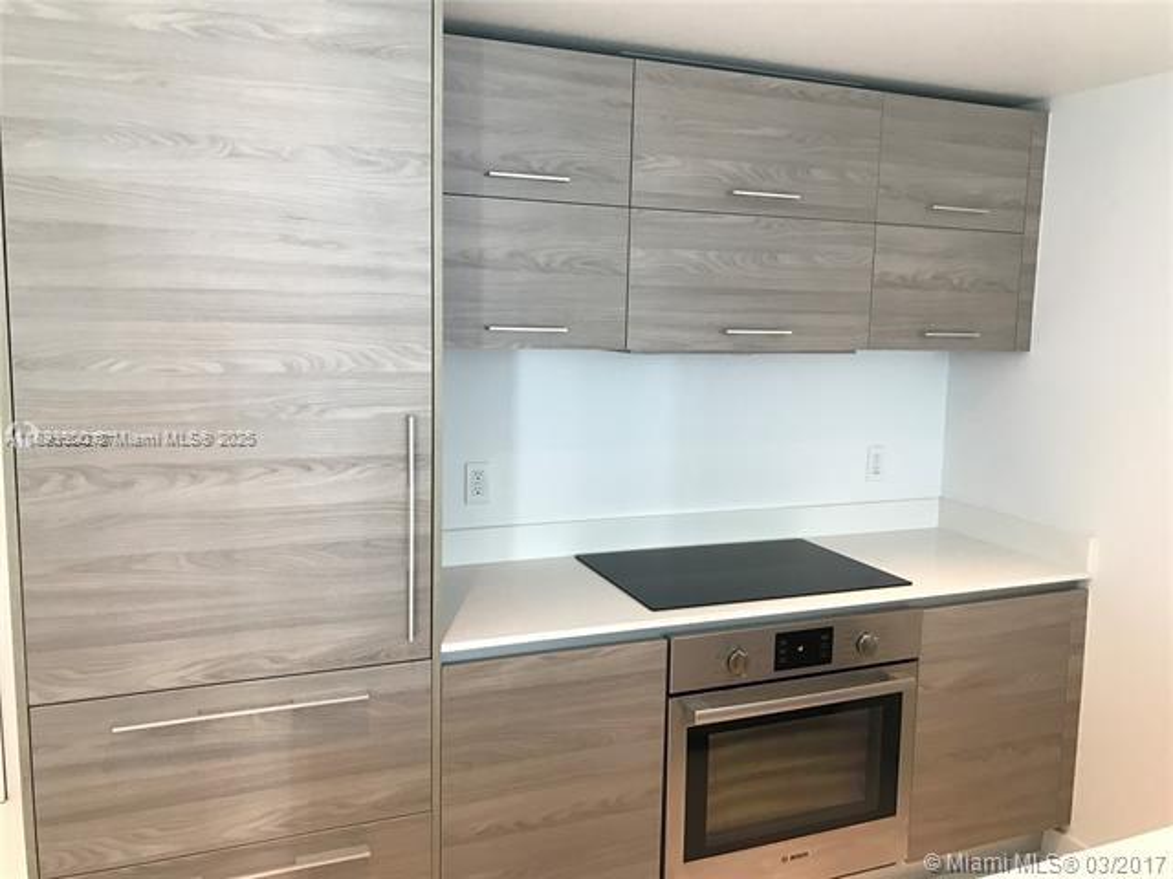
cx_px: 586
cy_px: 440
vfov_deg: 49.7
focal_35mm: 28
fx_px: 949
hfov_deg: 63.4
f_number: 1.8
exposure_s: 1/30
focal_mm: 3.99
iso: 32
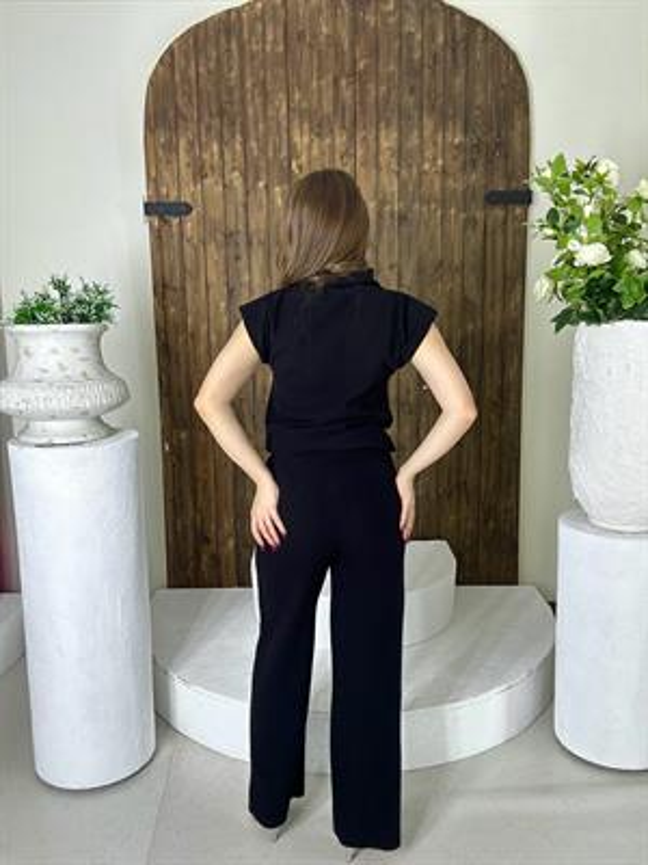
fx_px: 749
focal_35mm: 30
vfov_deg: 60.0
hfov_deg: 46.8
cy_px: 432
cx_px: 324
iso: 64
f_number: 1.9
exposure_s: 1/121
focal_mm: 2.69
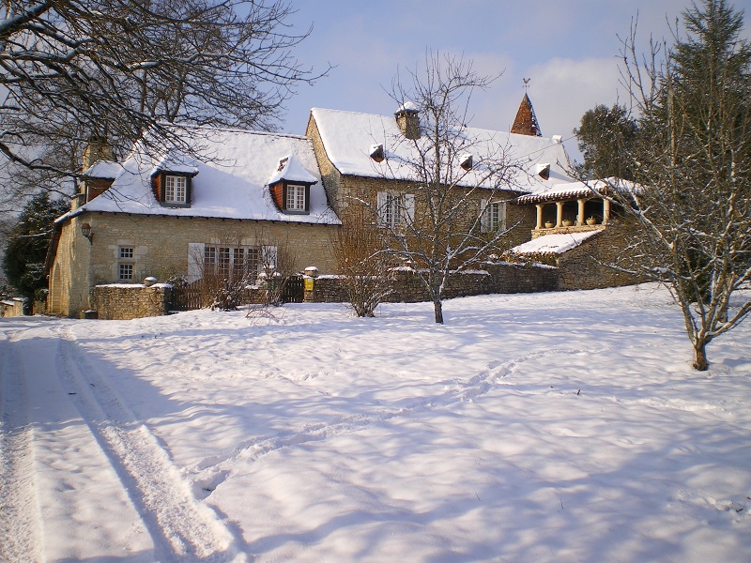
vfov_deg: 39.7
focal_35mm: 36
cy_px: 282
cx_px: 376
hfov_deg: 51.4
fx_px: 781
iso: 50
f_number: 4.6
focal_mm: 6.3
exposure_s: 1/500
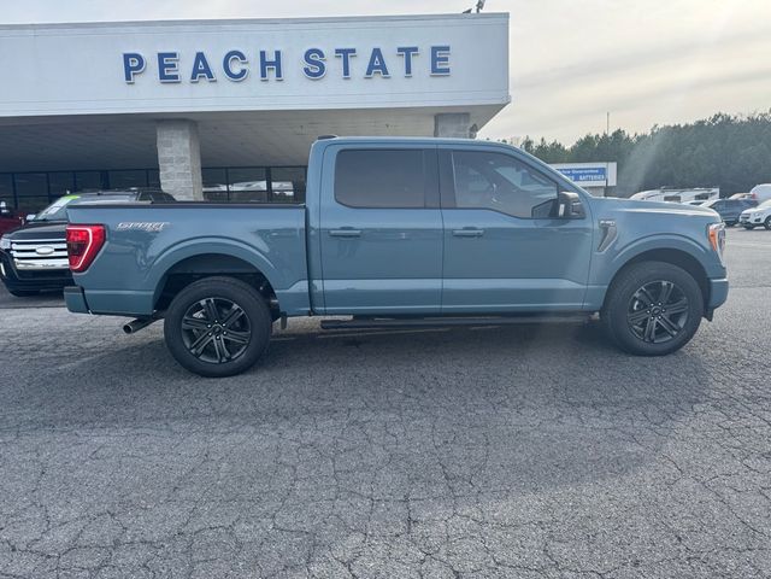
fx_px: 535
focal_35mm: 24
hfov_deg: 71.6
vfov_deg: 56.8
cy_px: 290
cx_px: 386
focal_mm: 6.76
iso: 80
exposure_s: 1/1238
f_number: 1.78
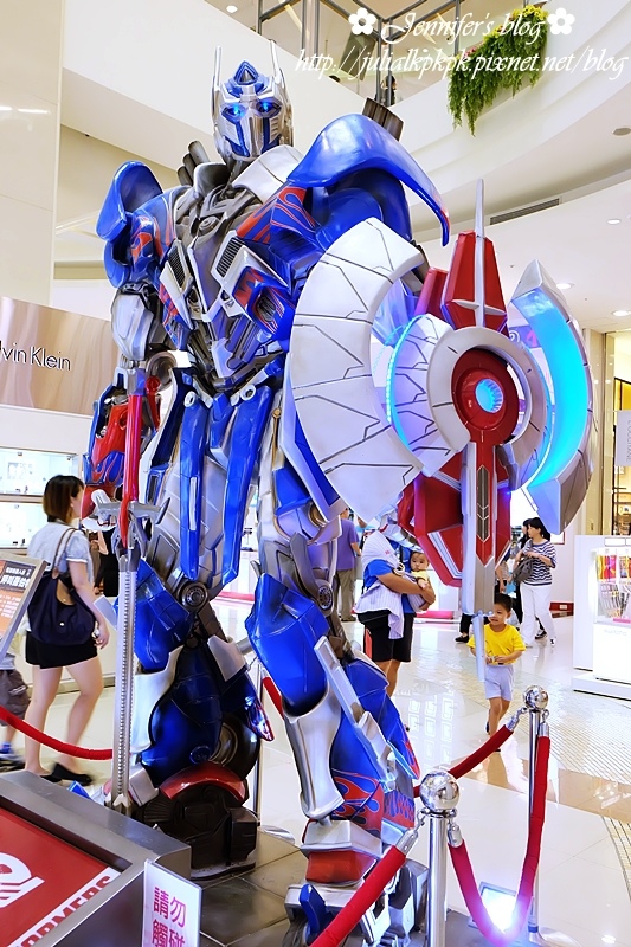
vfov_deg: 61.9
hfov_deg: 43.6
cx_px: 316
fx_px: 789
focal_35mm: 30
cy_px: 474
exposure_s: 1/60
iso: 1000
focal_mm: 20.1
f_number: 4.5
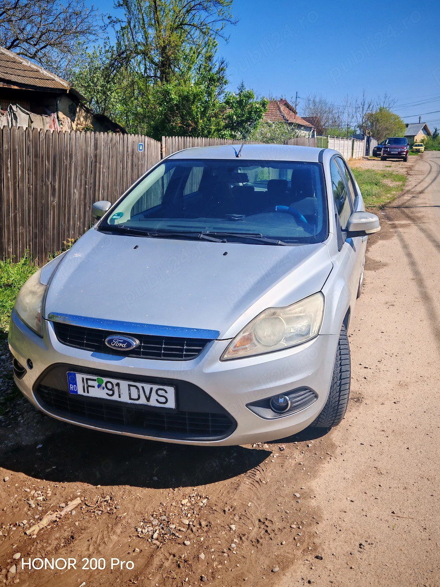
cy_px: 294
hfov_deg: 45.4
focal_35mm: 31
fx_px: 526
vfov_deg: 58.4
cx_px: 220
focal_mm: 6.67
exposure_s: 1/1600
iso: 50
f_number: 1.9
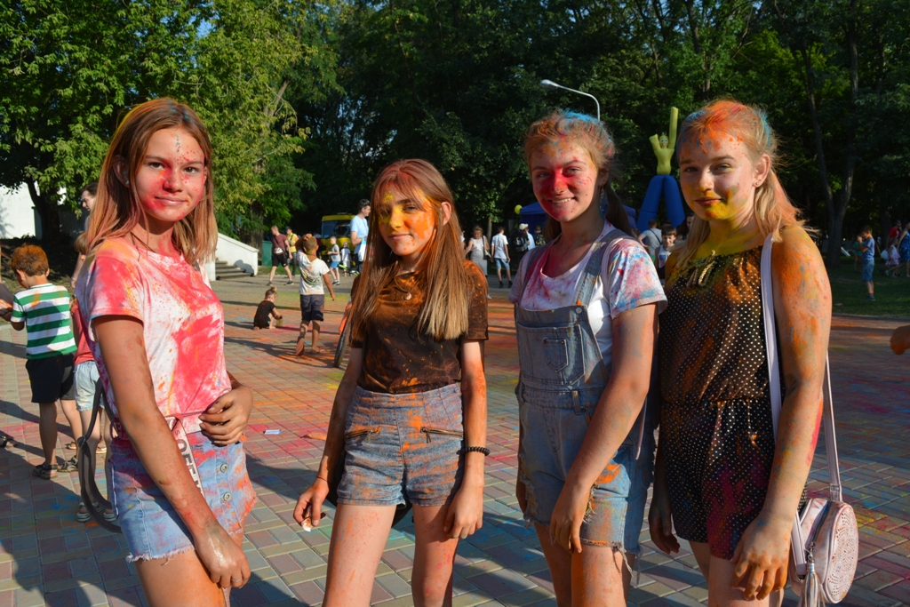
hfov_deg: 61.9
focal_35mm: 30
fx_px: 758
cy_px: 304
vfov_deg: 43.6
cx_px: 455
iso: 100
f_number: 8
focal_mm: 20
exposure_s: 1/250
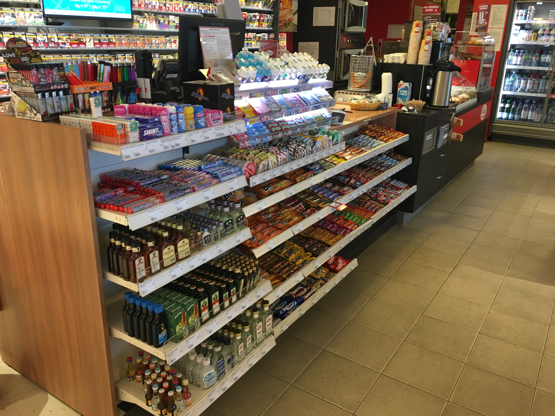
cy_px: 208
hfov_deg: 61.7
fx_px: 465
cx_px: 278
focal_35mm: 29
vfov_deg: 48.2
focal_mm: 4.15
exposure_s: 1/33
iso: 125
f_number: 2.2
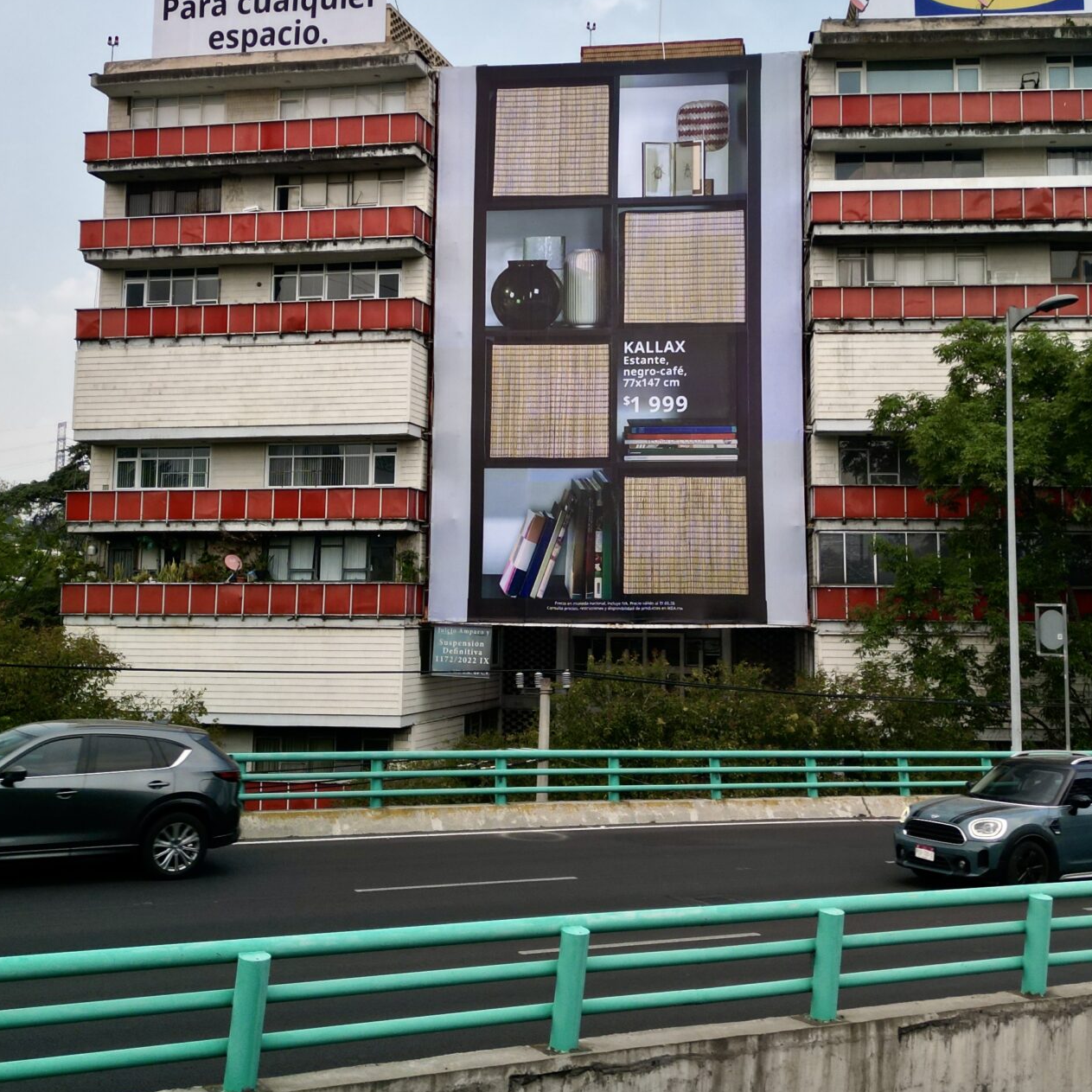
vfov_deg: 38.9
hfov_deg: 39.1
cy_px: 406
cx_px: 586
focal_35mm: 43
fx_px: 1535
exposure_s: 1/640
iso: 120
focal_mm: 6.72
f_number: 1.7
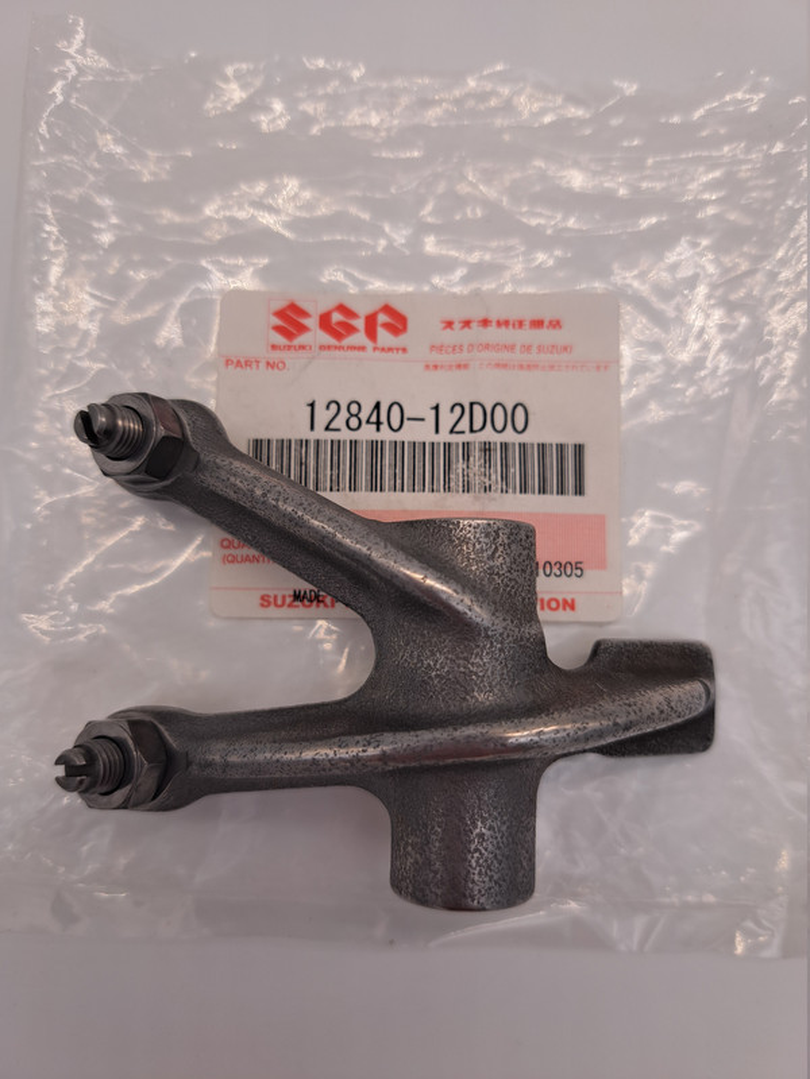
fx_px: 749
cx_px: 405
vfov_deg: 71.6
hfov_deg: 56.8
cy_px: 540
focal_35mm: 24
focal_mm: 5.23
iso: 50
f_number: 1.8
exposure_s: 1/100
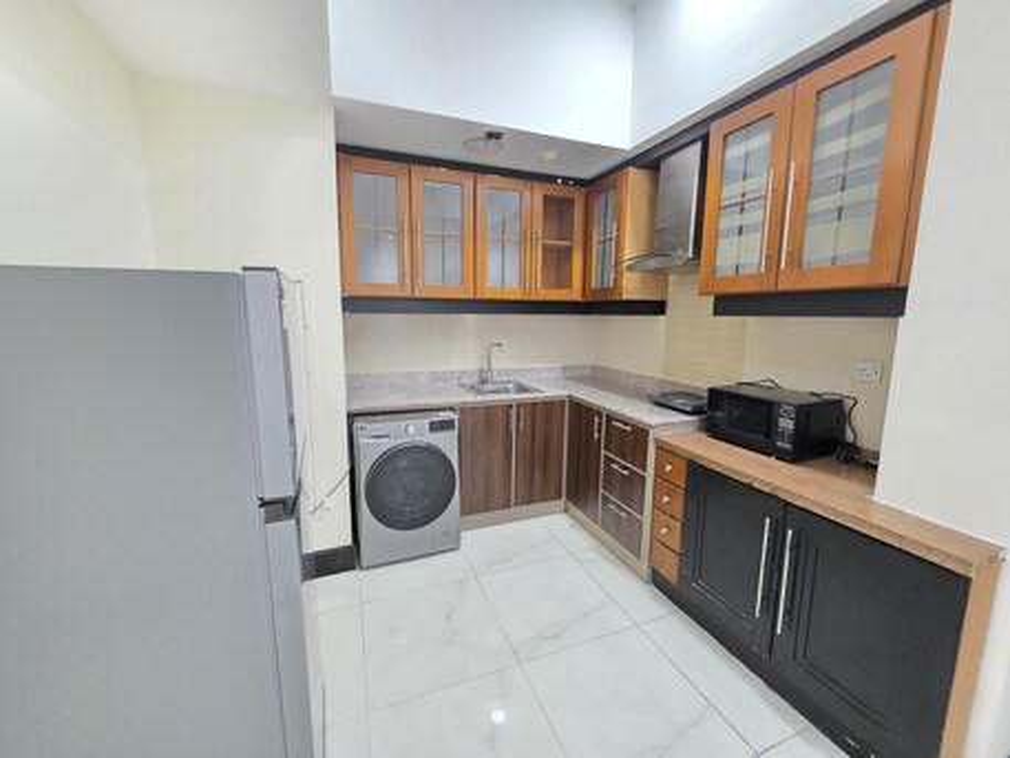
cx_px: 505
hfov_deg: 106.2
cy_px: 379
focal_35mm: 13
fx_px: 379
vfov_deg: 89.9
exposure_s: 1/25
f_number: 1.9
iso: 800
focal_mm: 2.2
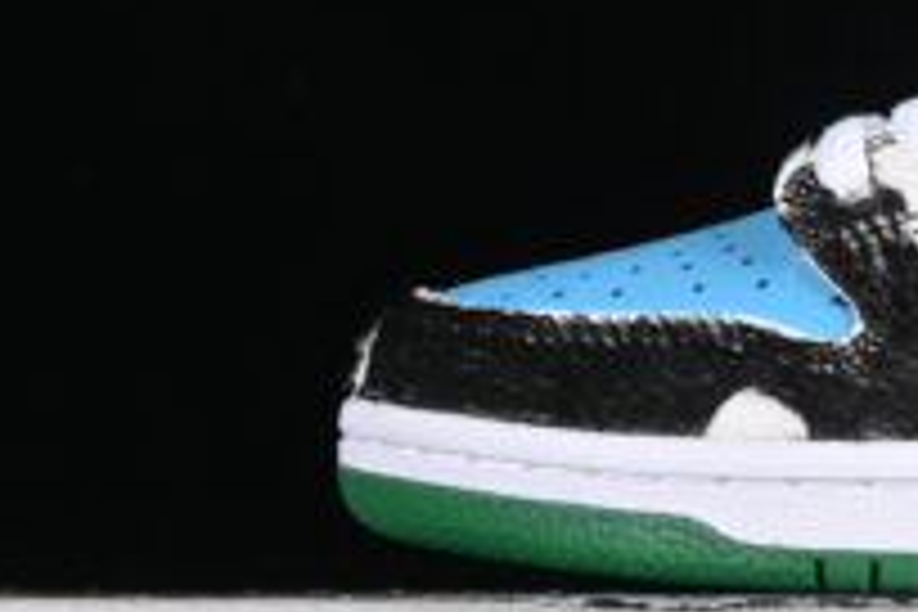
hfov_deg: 9.1
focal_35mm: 221
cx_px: 1305
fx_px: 5635
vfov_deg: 6.2
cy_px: 50
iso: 160
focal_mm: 50
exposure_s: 1/80
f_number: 7.1
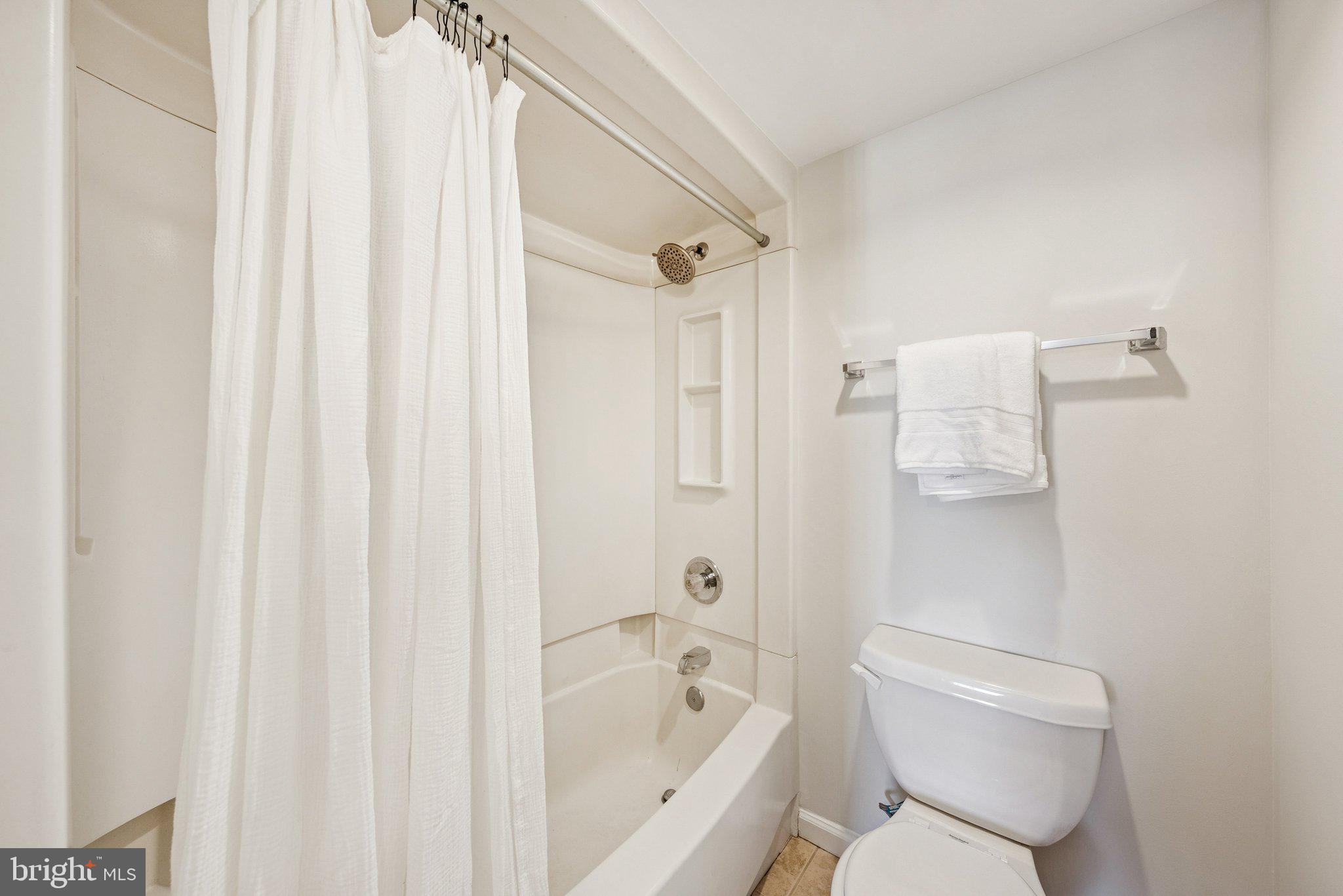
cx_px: 672
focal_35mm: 13
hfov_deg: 108.3
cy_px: 448
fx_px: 485
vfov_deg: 85.5
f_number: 7.1
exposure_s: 1/20
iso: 640
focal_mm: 13
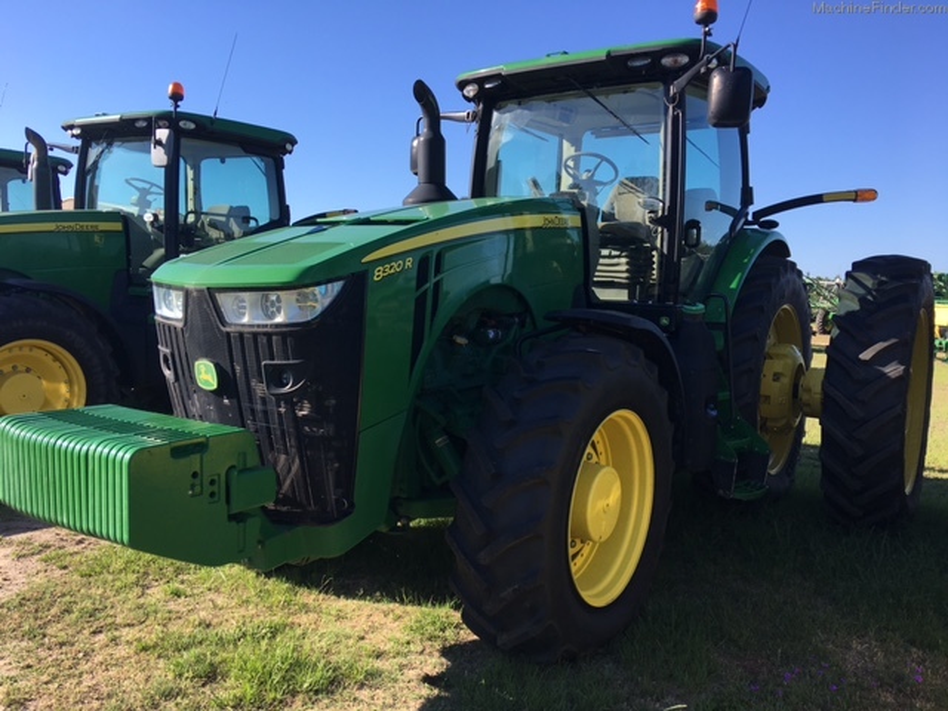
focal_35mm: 29
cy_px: 356
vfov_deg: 48.2
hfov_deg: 61.7
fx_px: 794
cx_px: 474
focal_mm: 4.15
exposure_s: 1/693
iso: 25
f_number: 2.2
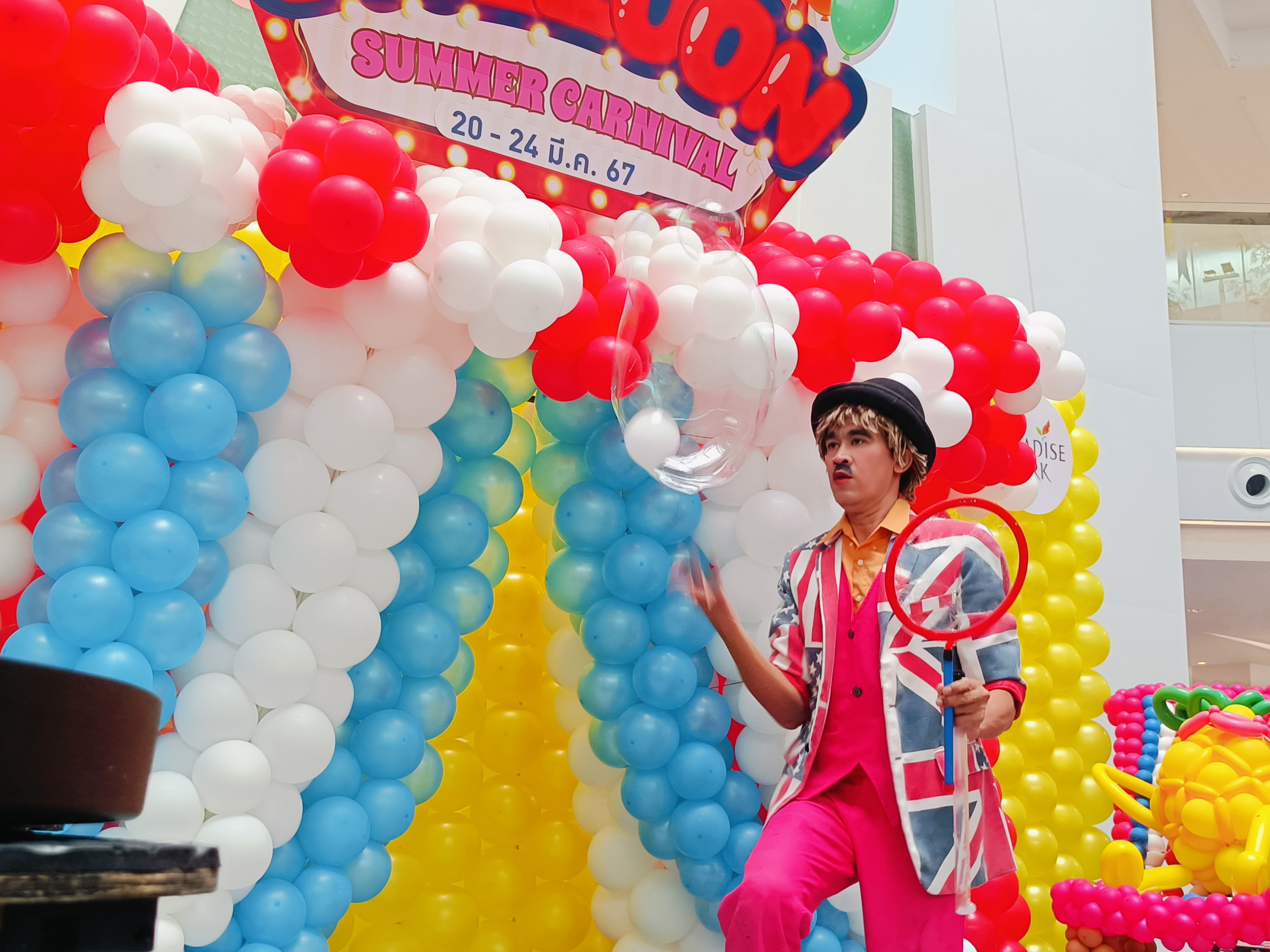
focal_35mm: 40
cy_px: 476
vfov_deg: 36.0
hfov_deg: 46.8
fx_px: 1468
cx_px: 635
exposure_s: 1/50
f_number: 1.7
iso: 256
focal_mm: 4.7
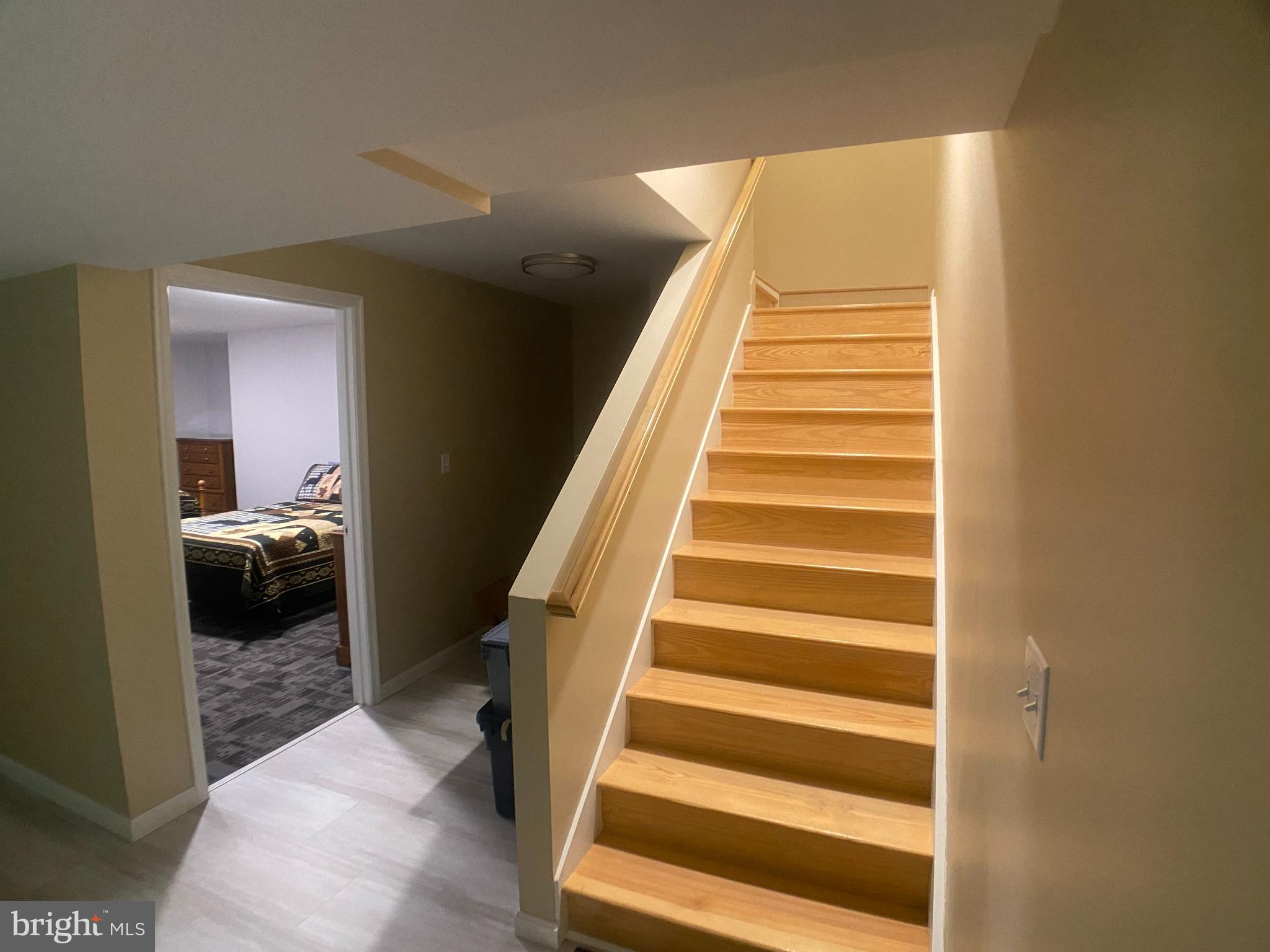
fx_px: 954
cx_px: 635
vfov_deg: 53.1
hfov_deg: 67.3
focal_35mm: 26
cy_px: 476
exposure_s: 1/47
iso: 500
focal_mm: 4.25
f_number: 1.8
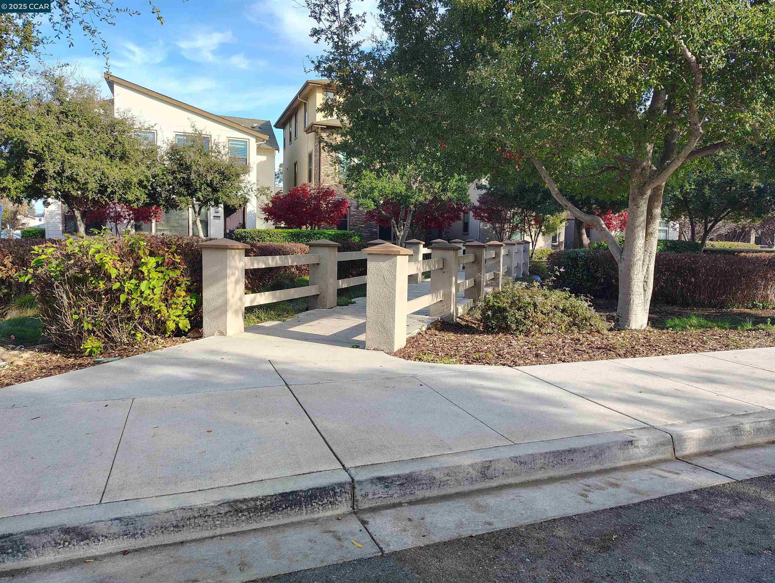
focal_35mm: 24
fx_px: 538
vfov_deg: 56.9
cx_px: 388
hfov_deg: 71.5
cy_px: 292
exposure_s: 1/200
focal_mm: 5.56
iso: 106
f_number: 1.8
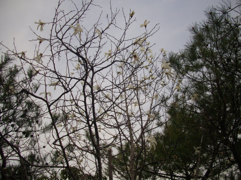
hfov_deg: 50.1
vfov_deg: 38.7
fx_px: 258
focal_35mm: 37
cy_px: 90
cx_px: 120
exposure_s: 1/800
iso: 100
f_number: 5.6
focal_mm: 6.2
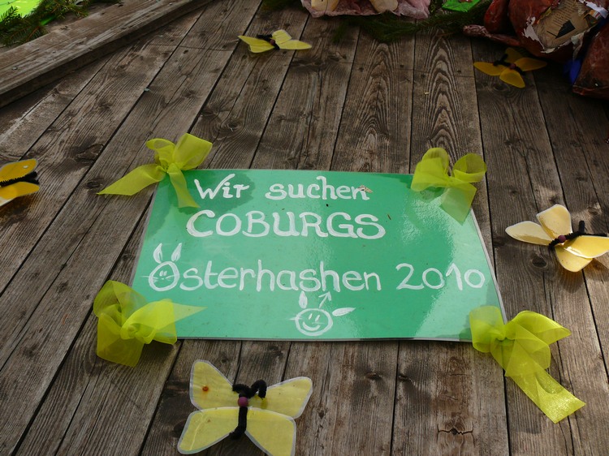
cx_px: 304
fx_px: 616
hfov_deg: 52.6
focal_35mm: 35
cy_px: 228
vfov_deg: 40.7
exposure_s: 1/200
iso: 100
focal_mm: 7.4
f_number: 4
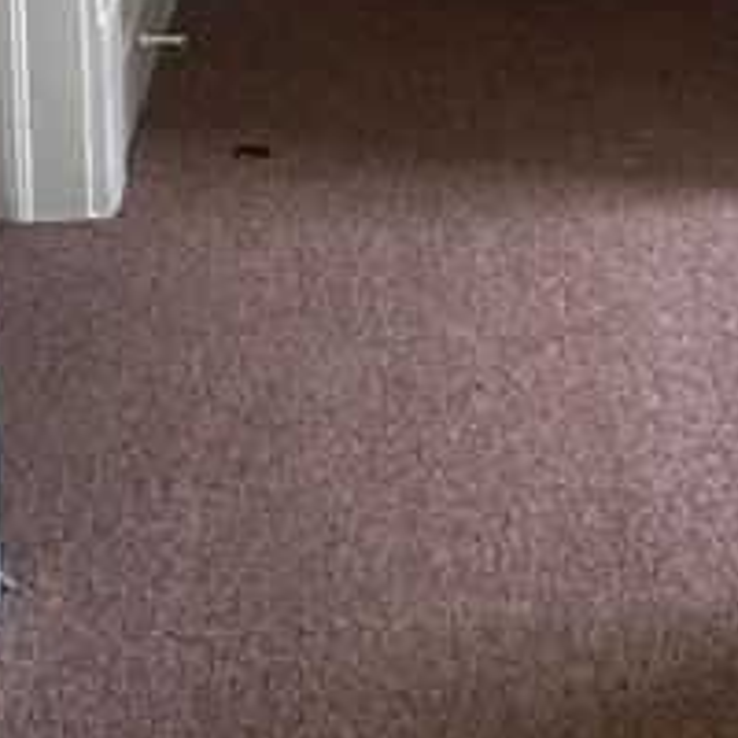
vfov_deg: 17.6
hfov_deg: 20.4
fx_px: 2050
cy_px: -461
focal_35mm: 85
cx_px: 474
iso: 80
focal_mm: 5.1
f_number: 1.6
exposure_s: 1/121
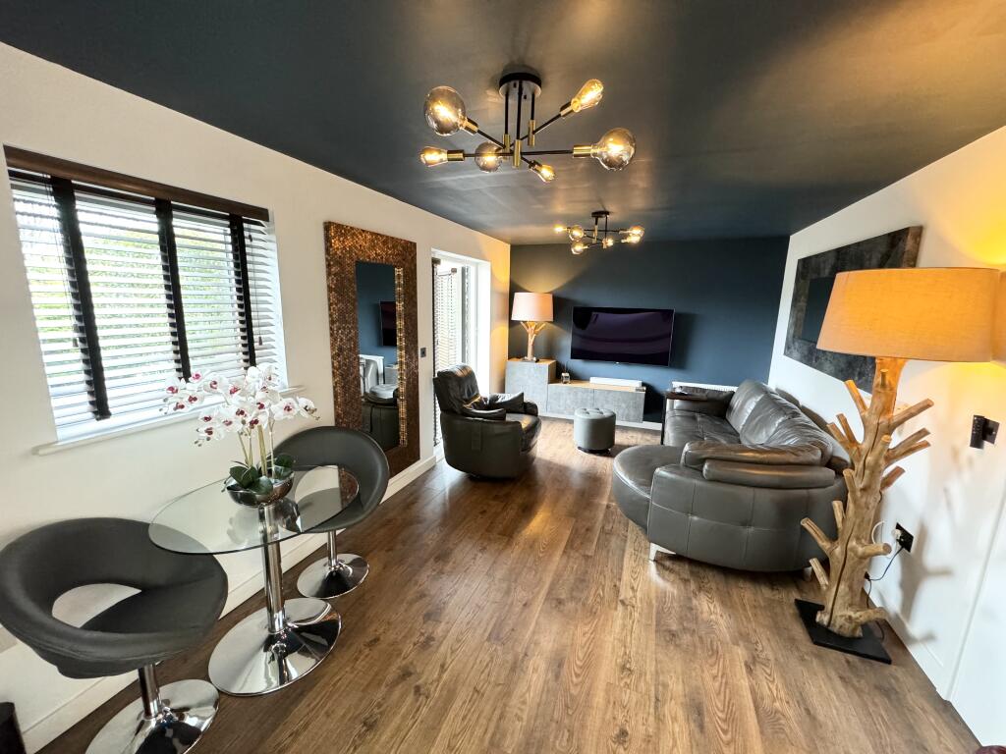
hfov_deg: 102.1
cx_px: 503
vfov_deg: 85.7
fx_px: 407
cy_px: 377
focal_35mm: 14
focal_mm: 2.22
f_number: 2.2
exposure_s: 1/59
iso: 640
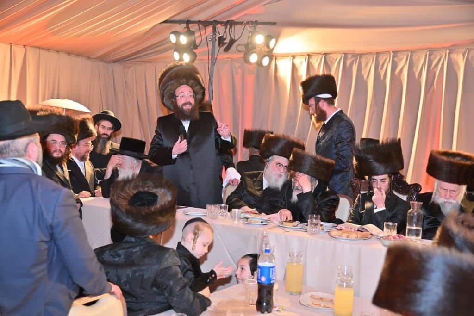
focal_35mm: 40
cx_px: 237
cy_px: 158
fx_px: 527
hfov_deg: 48.5
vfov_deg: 33.4
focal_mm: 40
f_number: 4
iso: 1000
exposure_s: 1/200
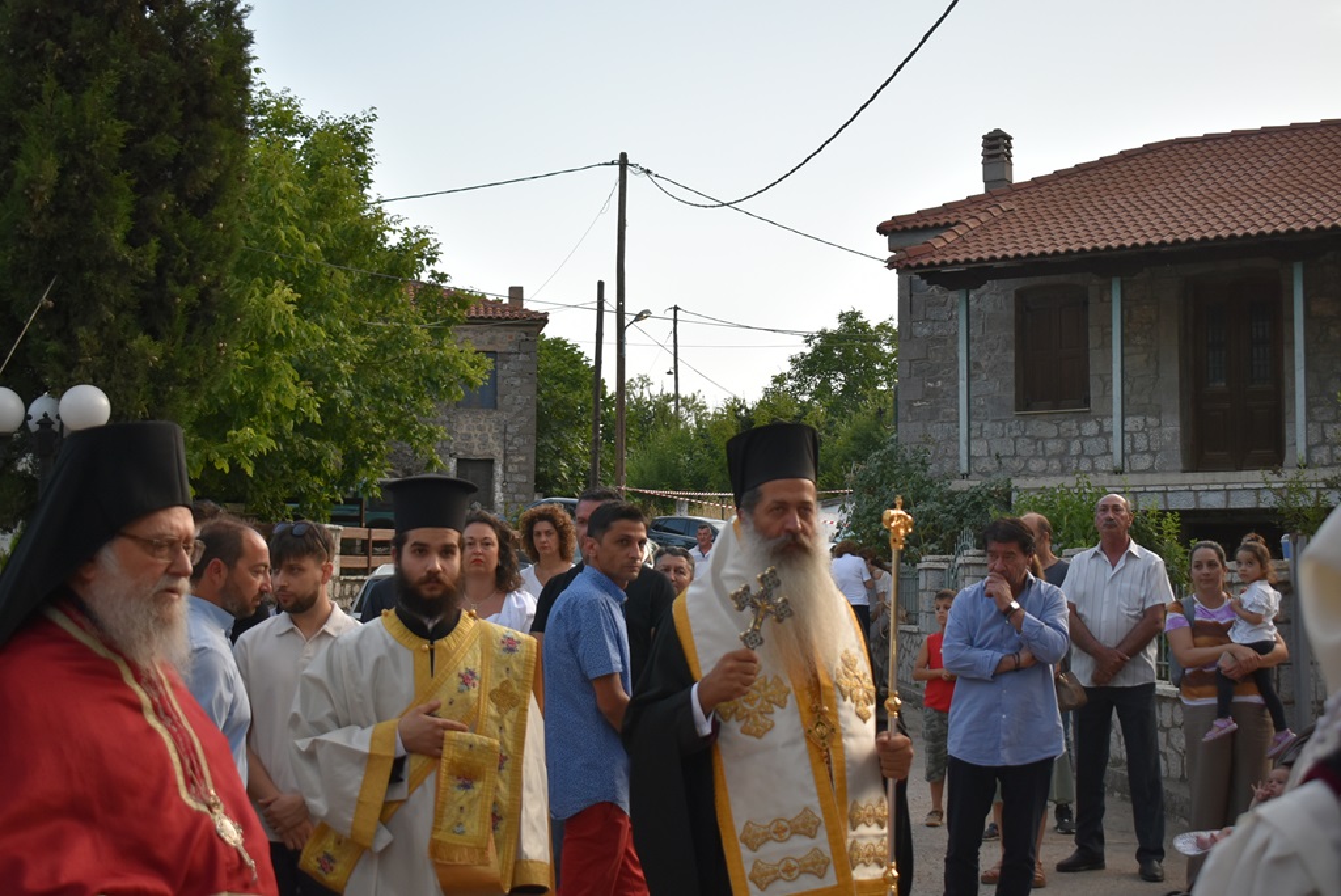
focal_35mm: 48
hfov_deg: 41.1
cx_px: 670
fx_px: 1789
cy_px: 448
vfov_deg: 28.1
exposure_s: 1/250
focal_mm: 32
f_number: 4.5
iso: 400
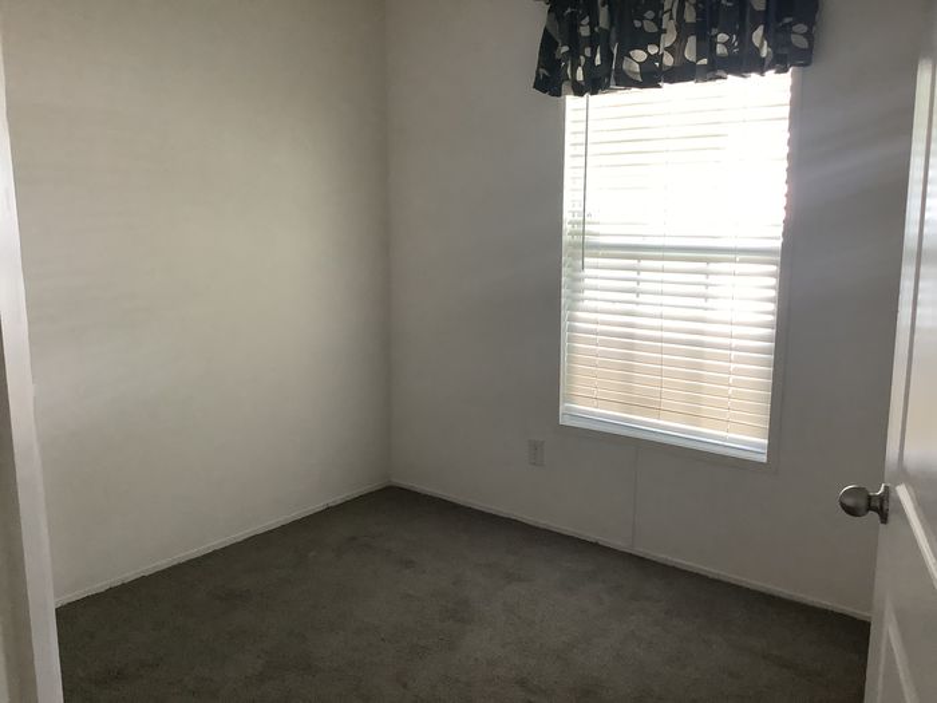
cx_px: 468
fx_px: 839
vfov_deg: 45.4
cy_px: 352
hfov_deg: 58.4
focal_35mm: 31
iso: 125
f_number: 2.4
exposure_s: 1/60
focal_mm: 3.3
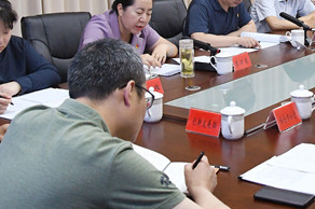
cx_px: 300
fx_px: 647
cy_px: 10
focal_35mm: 74
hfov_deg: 26.2
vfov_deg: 18.0
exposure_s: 1/100
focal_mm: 18
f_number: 5
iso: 2000
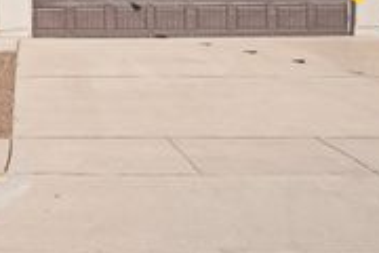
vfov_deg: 13.6
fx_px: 1021
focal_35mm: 97
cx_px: 59
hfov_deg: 20.7
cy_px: -66
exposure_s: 1/160
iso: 100
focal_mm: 35
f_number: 8
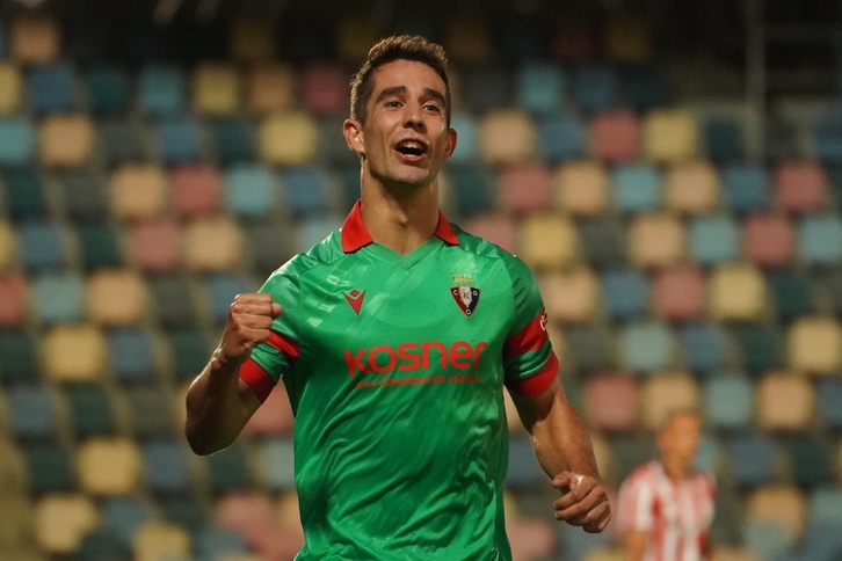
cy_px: 280
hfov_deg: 7.2
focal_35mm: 285
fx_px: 6665
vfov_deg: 4.8
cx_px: 421
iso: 10000
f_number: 5.6
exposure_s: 1/1000
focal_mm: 285
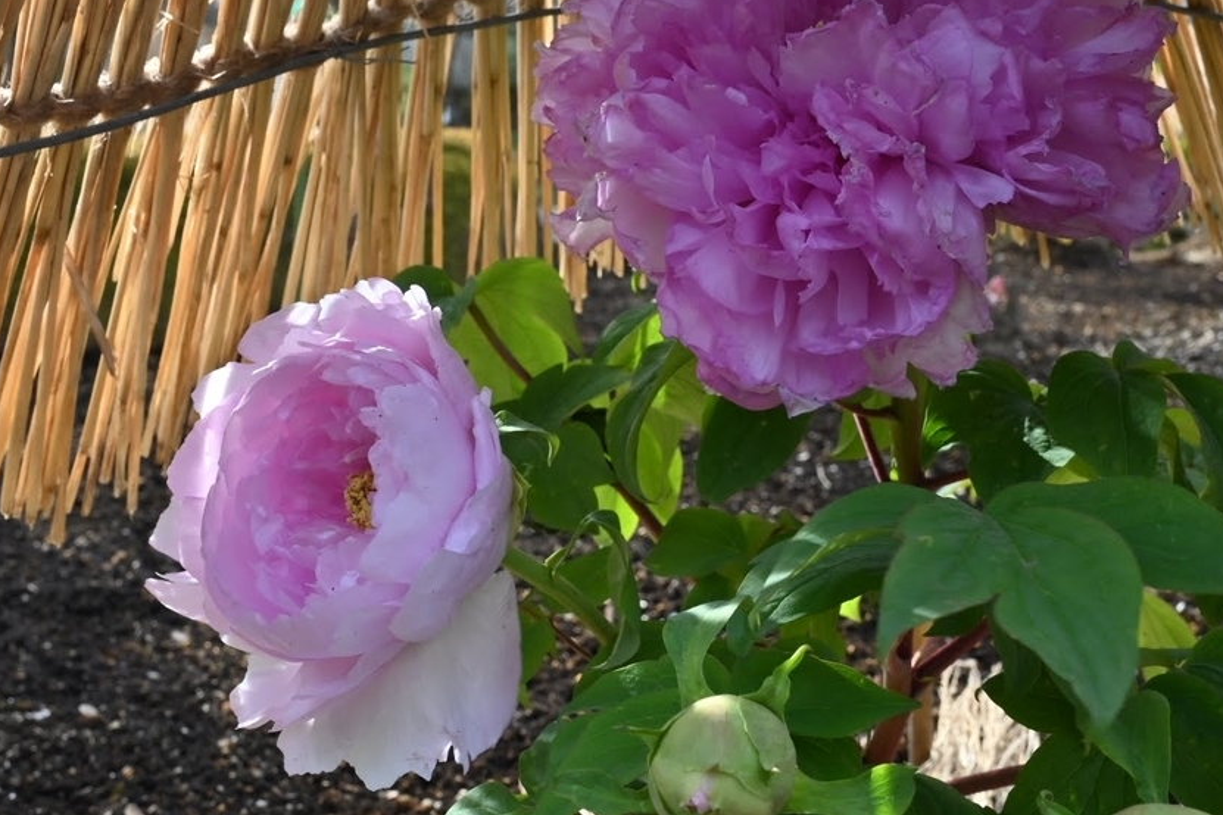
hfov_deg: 38.0
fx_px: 1766
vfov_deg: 25.9
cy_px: 287
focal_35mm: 52
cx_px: 736
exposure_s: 1/50
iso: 500
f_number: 13
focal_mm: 36
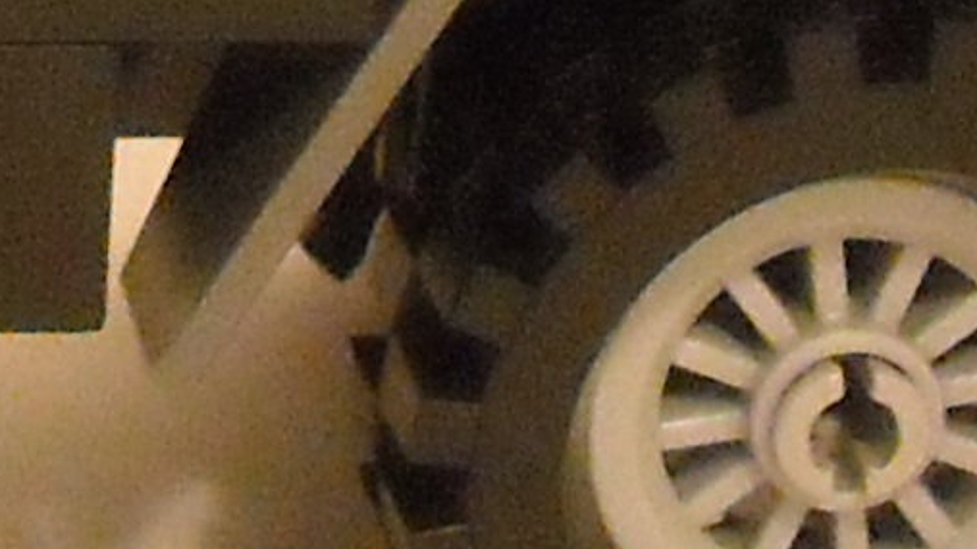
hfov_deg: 6.2
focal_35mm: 344
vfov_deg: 3.5
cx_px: -503
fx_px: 8910
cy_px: -726
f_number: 3.2
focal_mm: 7.92
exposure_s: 1/84
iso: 800
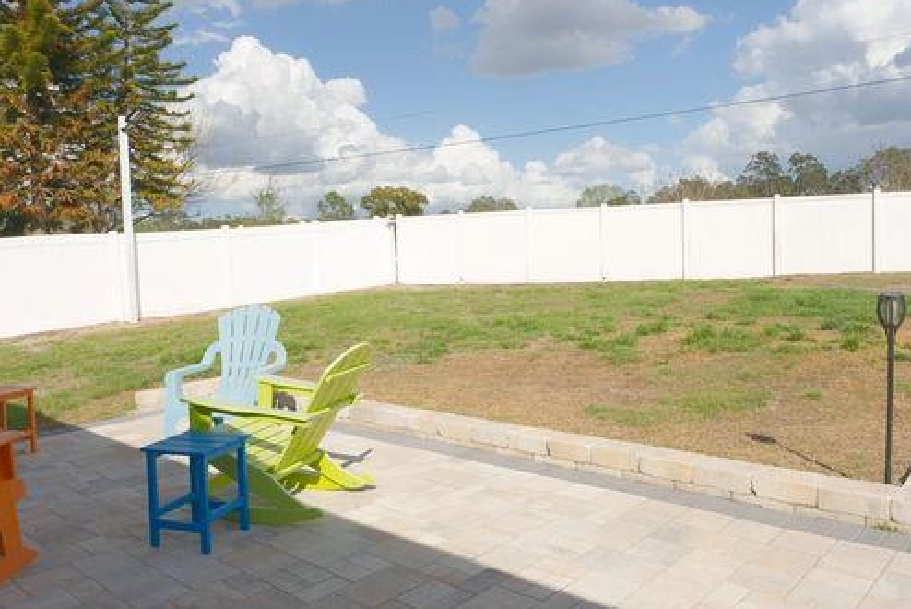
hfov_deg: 63.6
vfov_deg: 45.0
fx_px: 734
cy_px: 282
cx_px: 465
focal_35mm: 29
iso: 100
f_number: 10
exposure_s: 1/125
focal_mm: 14
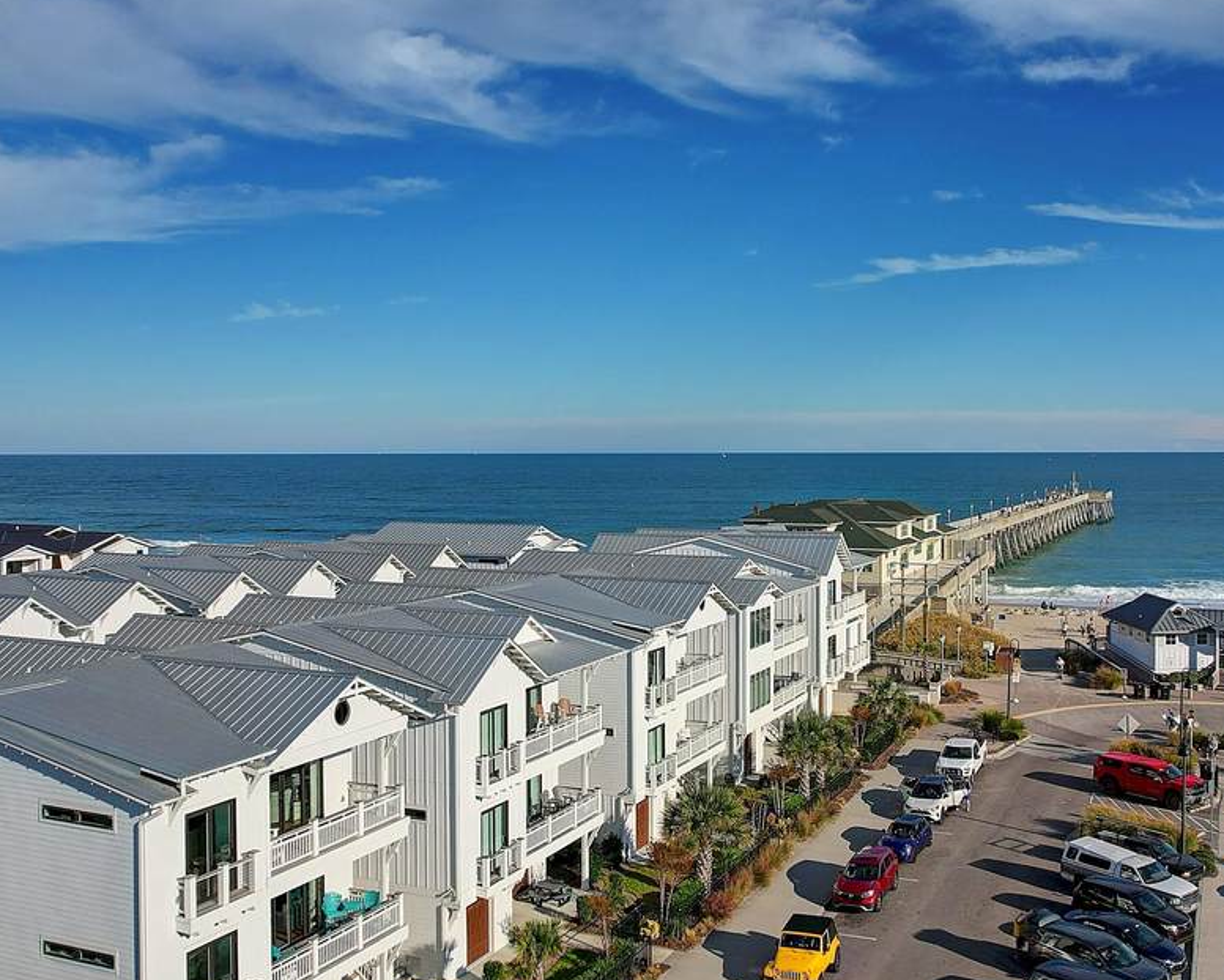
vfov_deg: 43.4
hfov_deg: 52.7
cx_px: 693
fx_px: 1232
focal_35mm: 34
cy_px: 459
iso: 120
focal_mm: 8.4
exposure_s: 1/1000
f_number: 2.8
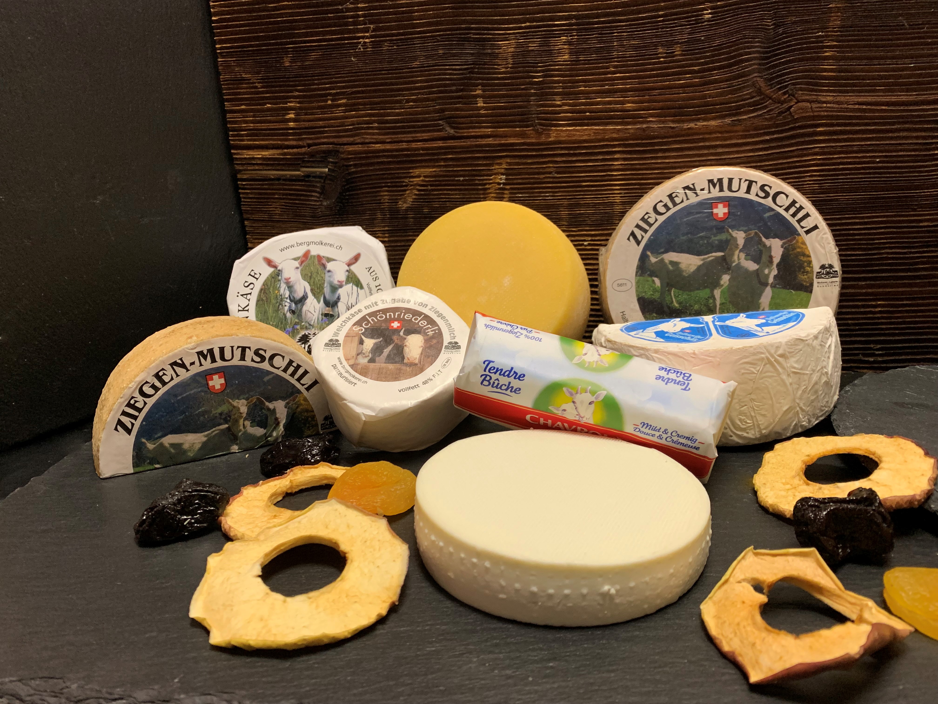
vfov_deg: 53.1
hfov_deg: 67.3
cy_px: 352
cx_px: 469
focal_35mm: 26
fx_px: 705
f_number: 1.8
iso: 250
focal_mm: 4.25
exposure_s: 1/50
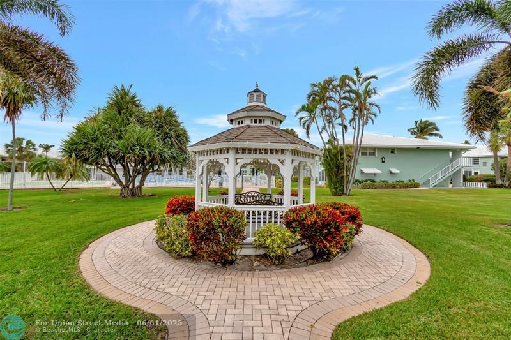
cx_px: 256
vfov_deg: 77.3
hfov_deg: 100.4
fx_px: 213
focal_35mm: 15
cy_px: 170
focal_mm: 10
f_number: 8
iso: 500
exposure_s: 1/2000
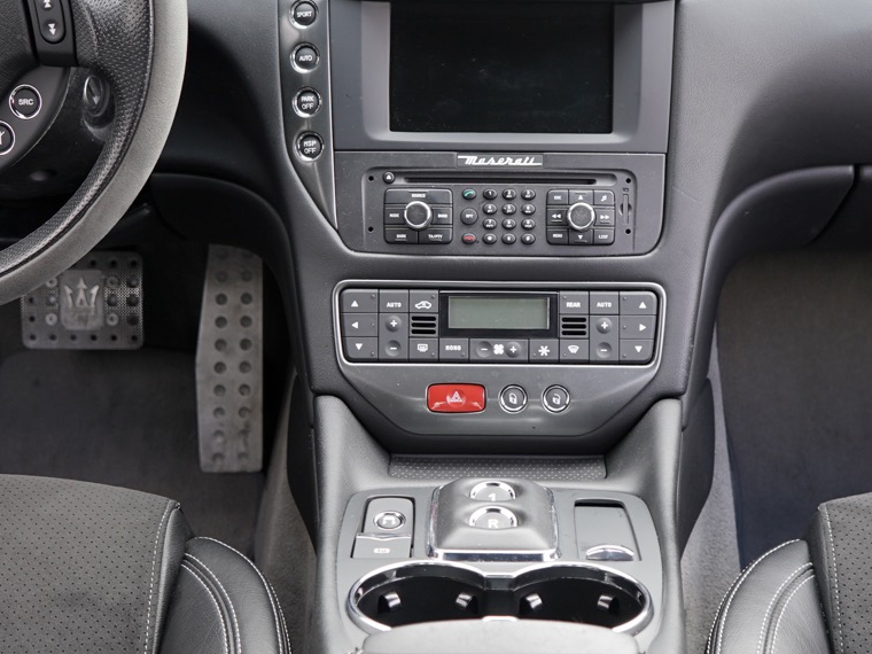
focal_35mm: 68
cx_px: 497
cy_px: 363
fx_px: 1713
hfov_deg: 28.5
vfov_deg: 21.6
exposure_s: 1/60
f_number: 4
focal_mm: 28
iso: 160
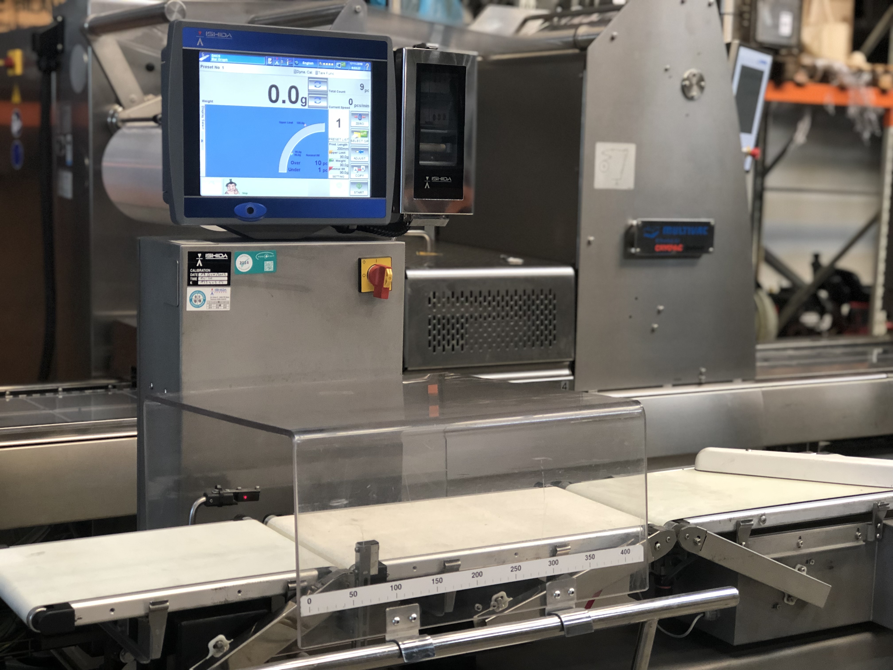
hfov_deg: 33.8
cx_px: 446
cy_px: 335
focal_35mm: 57
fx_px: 1470
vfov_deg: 25.7
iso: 200
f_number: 2.8
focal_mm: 6.6
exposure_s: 1/33
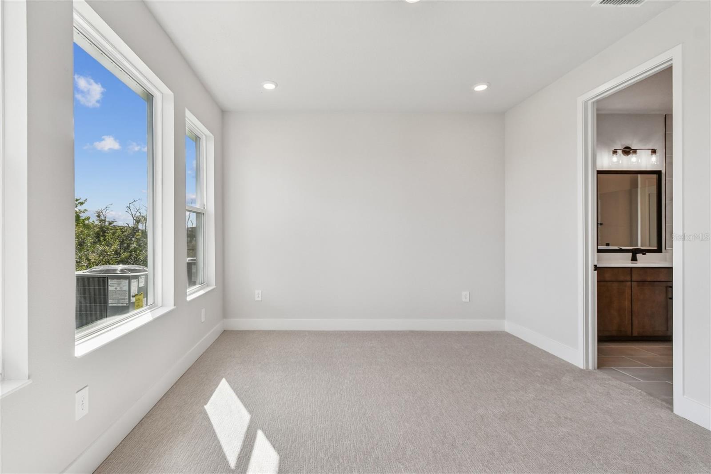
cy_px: 237
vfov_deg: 77.3
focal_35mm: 15
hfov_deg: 100.4
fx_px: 296
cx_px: 356
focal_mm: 10
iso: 100
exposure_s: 1/100
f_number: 7.1
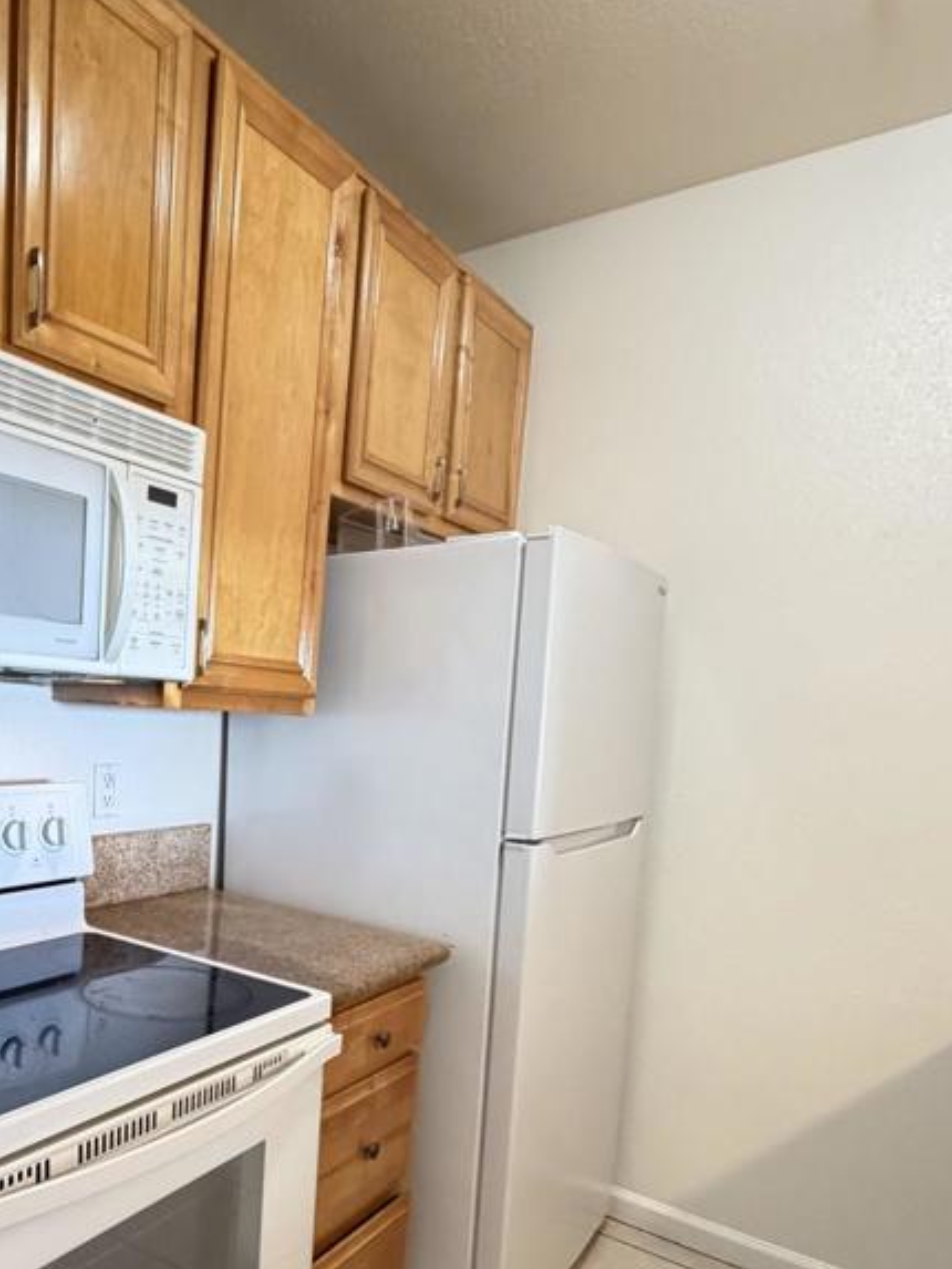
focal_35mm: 25
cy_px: 844
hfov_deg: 51.9
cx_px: 210
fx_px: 916
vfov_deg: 67.5
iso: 400
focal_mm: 2.22
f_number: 2.2
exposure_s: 1/60
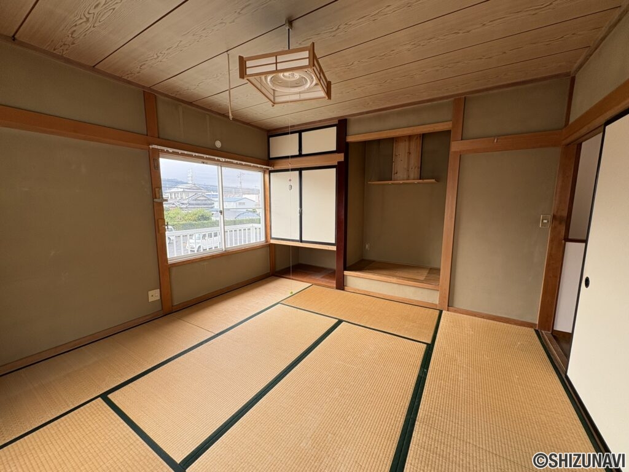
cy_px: 236
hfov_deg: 102.1
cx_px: 314
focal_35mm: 14
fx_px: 254
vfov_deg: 85.7
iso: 40
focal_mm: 2.22
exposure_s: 1/111
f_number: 2.2
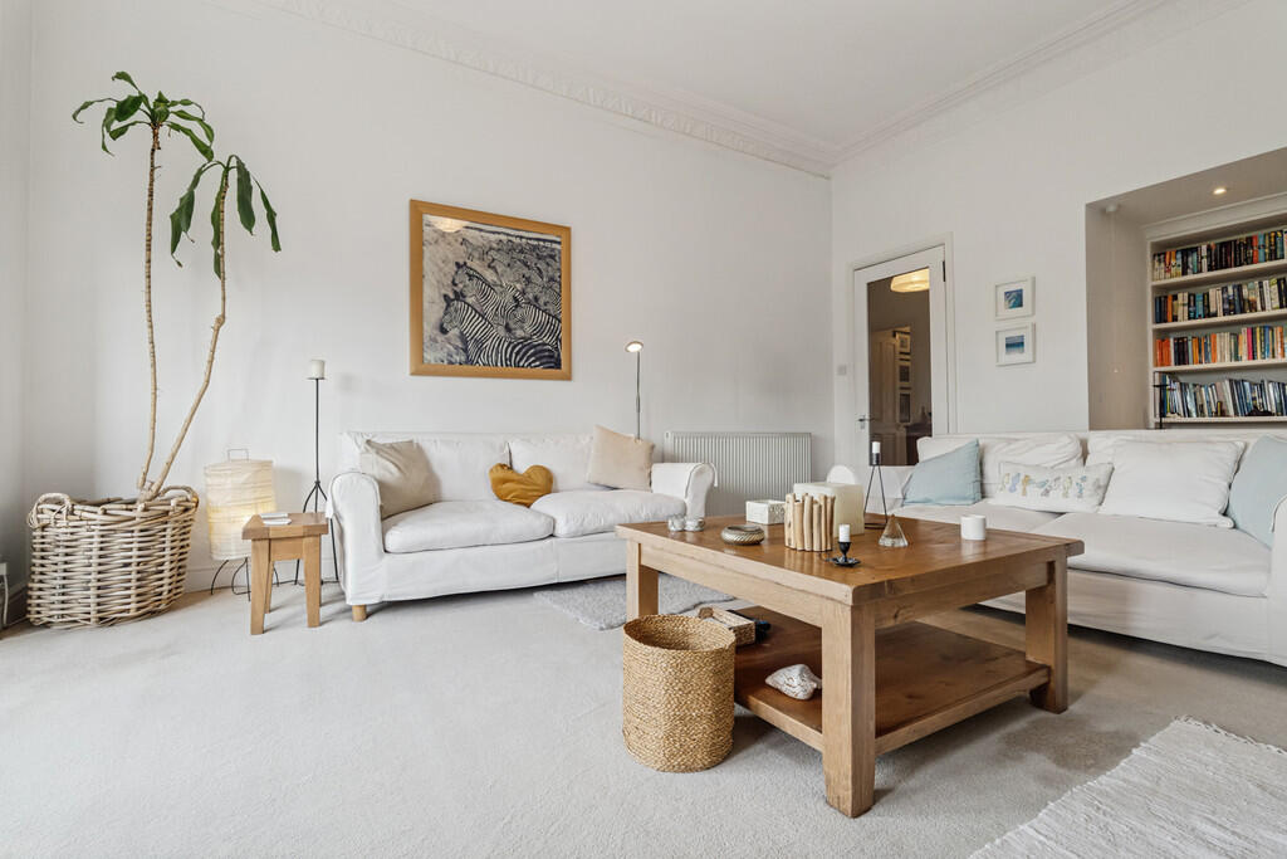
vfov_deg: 73.8
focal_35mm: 16
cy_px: 430
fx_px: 572
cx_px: 644
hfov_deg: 96.7
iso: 2000
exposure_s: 1/100
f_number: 8
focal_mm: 16
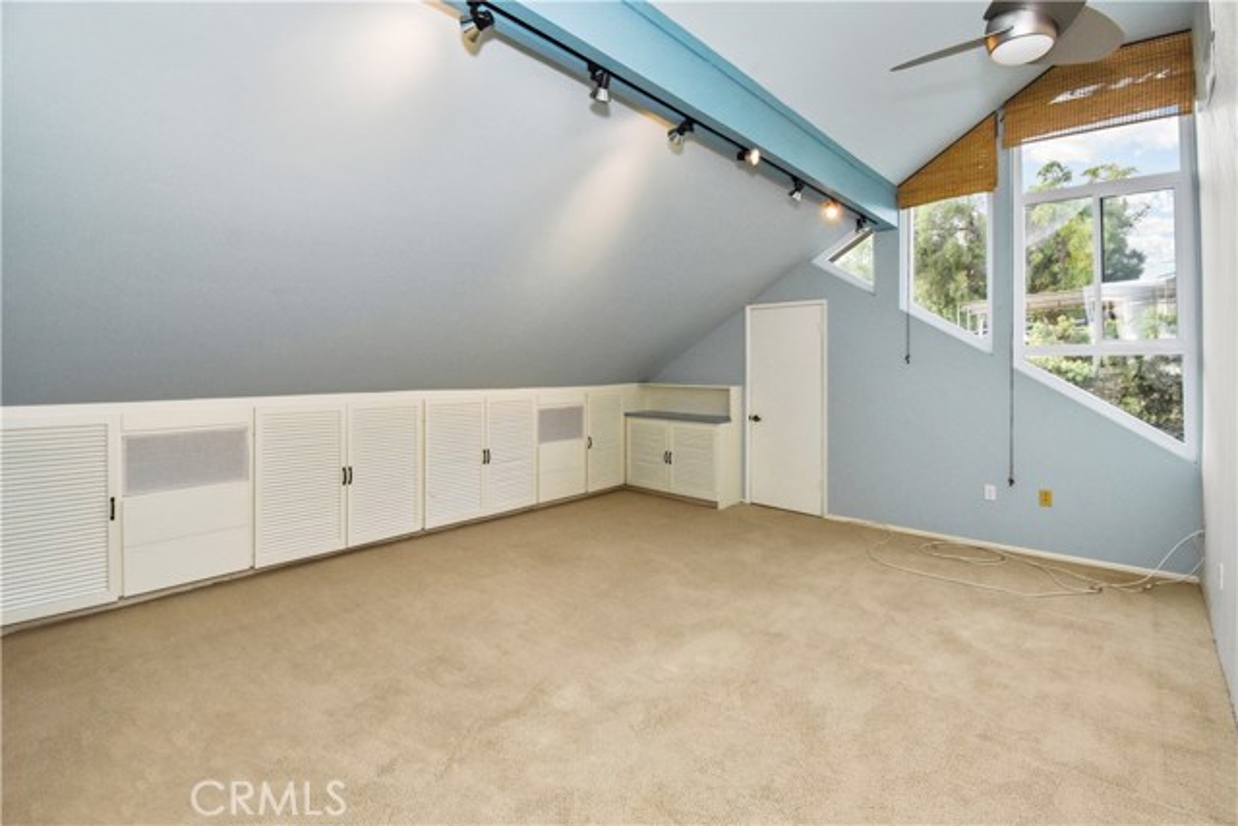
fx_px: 516
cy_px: 413
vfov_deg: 77.4
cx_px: 619
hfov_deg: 100.4
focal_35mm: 15
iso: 1000
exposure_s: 1/250
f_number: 8
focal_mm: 10
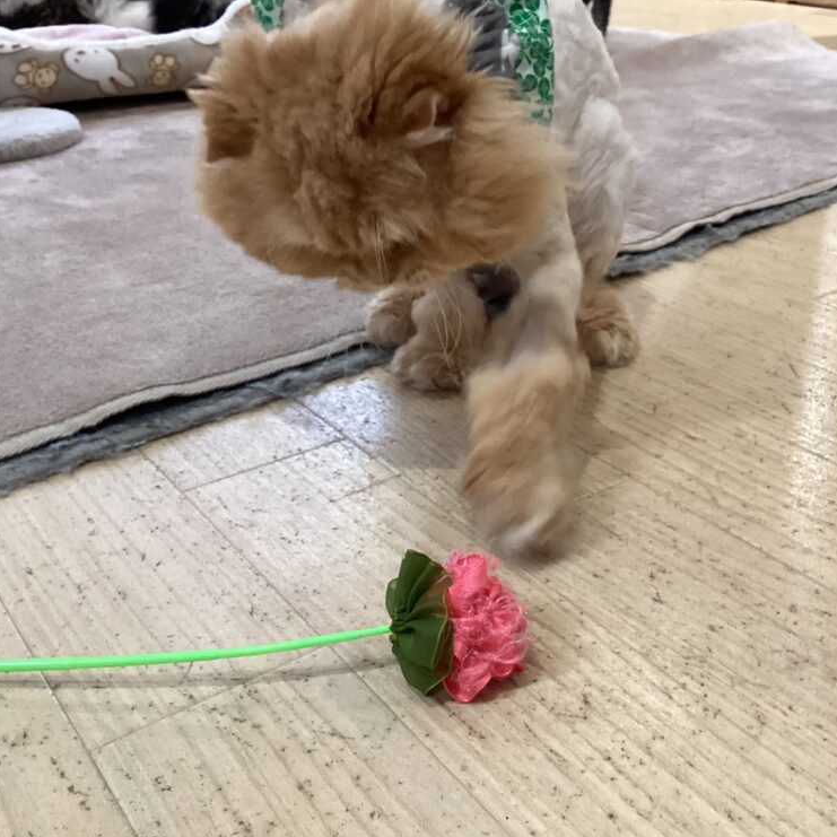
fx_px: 1012
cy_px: 421
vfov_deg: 44.9
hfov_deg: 44.8
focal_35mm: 37
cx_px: 470
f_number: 2.4
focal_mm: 3.3
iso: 200
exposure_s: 1/60
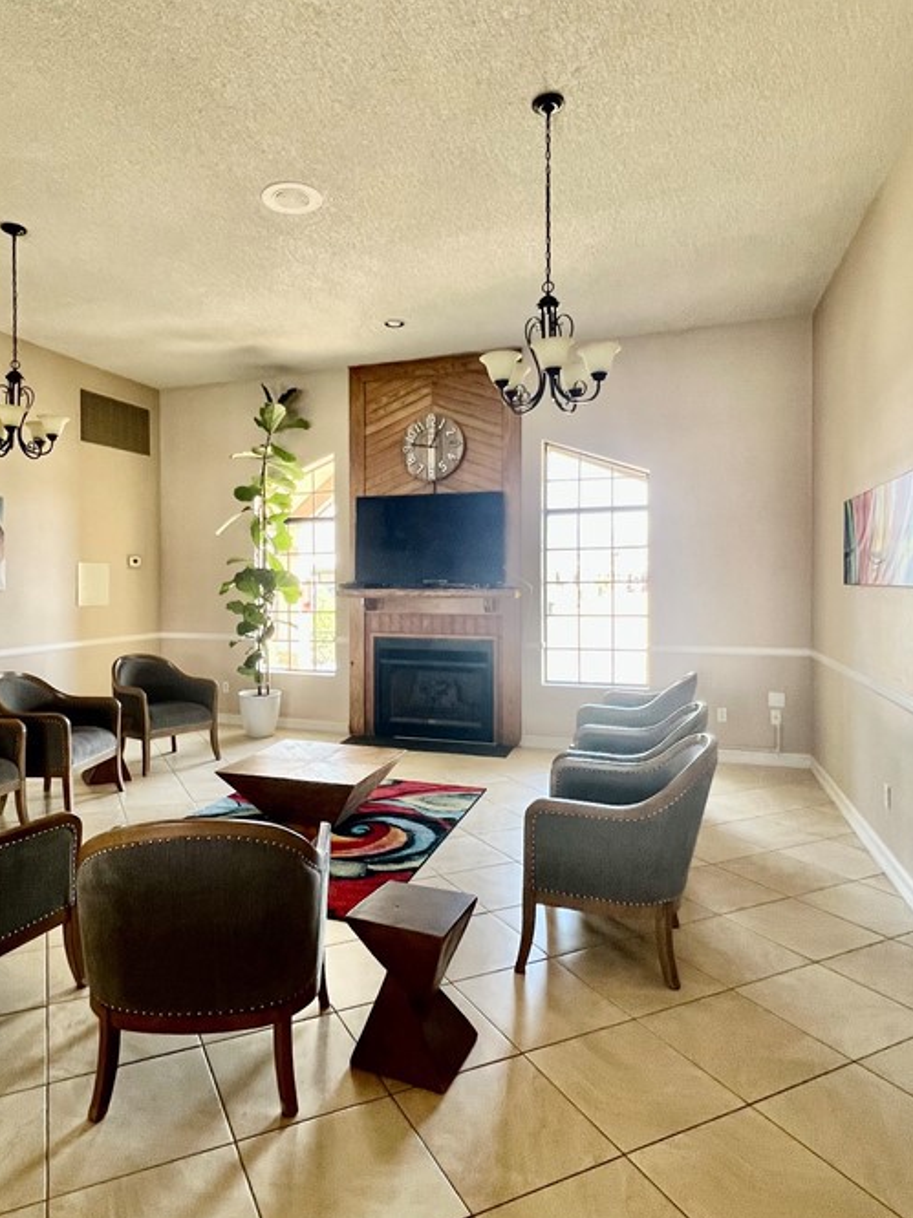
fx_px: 704
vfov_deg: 81.8
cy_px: 598
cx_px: 375
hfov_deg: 65.4
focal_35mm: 20
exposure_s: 1/120
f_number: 1.8
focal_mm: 1.57
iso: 250
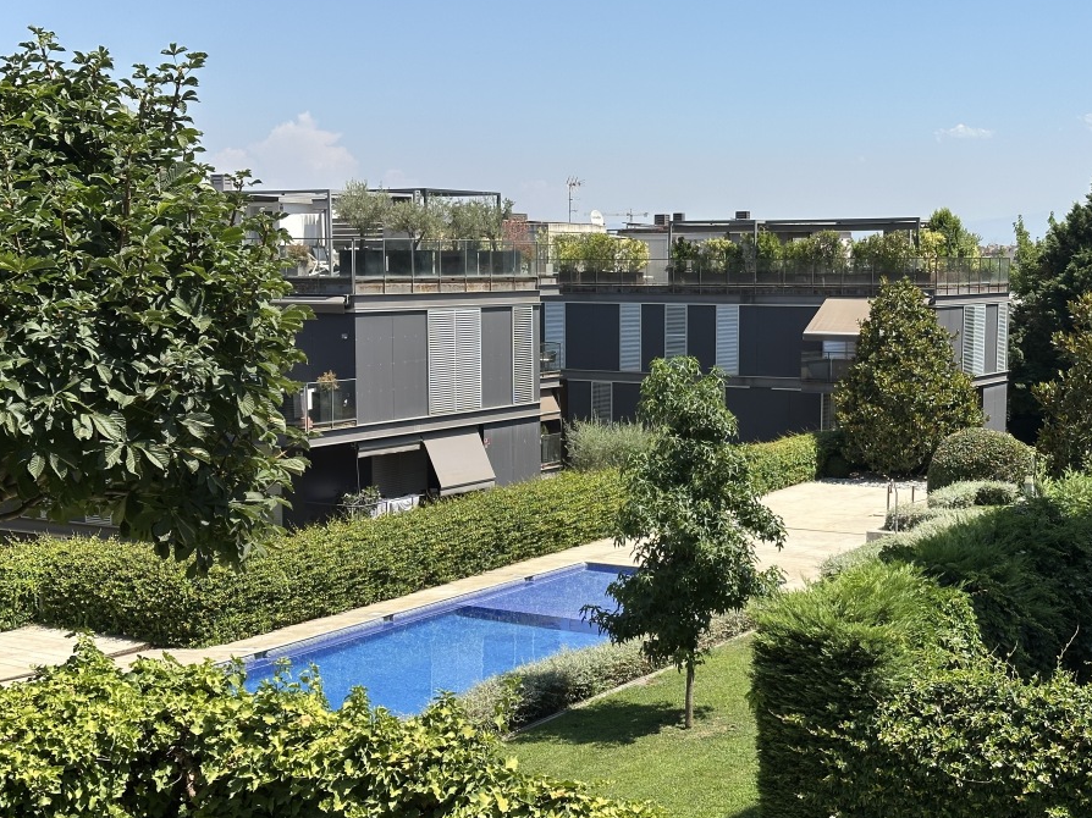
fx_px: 1735
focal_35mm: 55
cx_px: 600
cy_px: 460
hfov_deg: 34.9
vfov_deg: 26.5
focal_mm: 6.86
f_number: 1.78
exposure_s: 1/2890
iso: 64
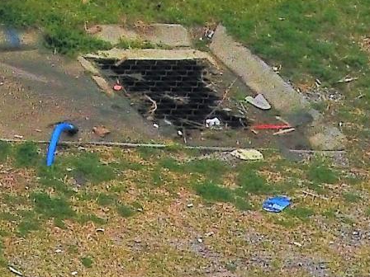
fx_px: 1432
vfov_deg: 9.5
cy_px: -450
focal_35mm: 134
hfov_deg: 11.6
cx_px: -573
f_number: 2.8
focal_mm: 3.61
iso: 100
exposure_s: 1/2041
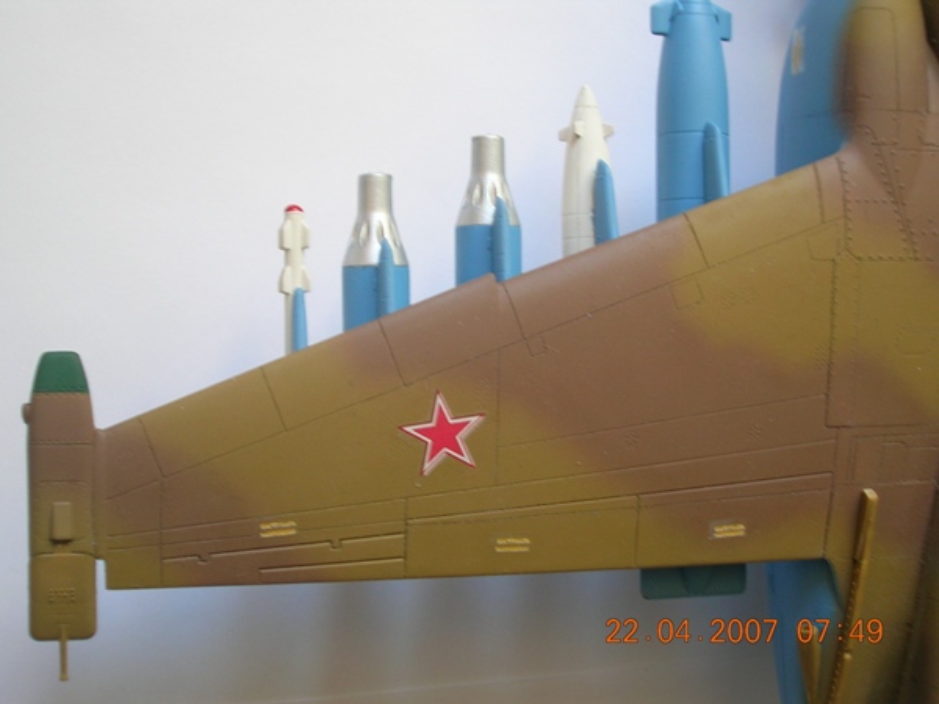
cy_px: 352
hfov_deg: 31.7
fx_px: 1655
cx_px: 470
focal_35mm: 61
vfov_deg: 24.0
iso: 50
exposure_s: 1/9.1
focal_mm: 9.3
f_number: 3.5
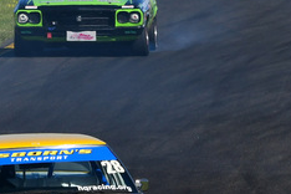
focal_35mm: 1025
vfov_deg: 1.3
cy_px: 124
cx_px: 31
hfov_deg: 2.0
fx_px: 8285
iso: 400
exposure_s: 1/640
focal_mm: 200
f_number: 13
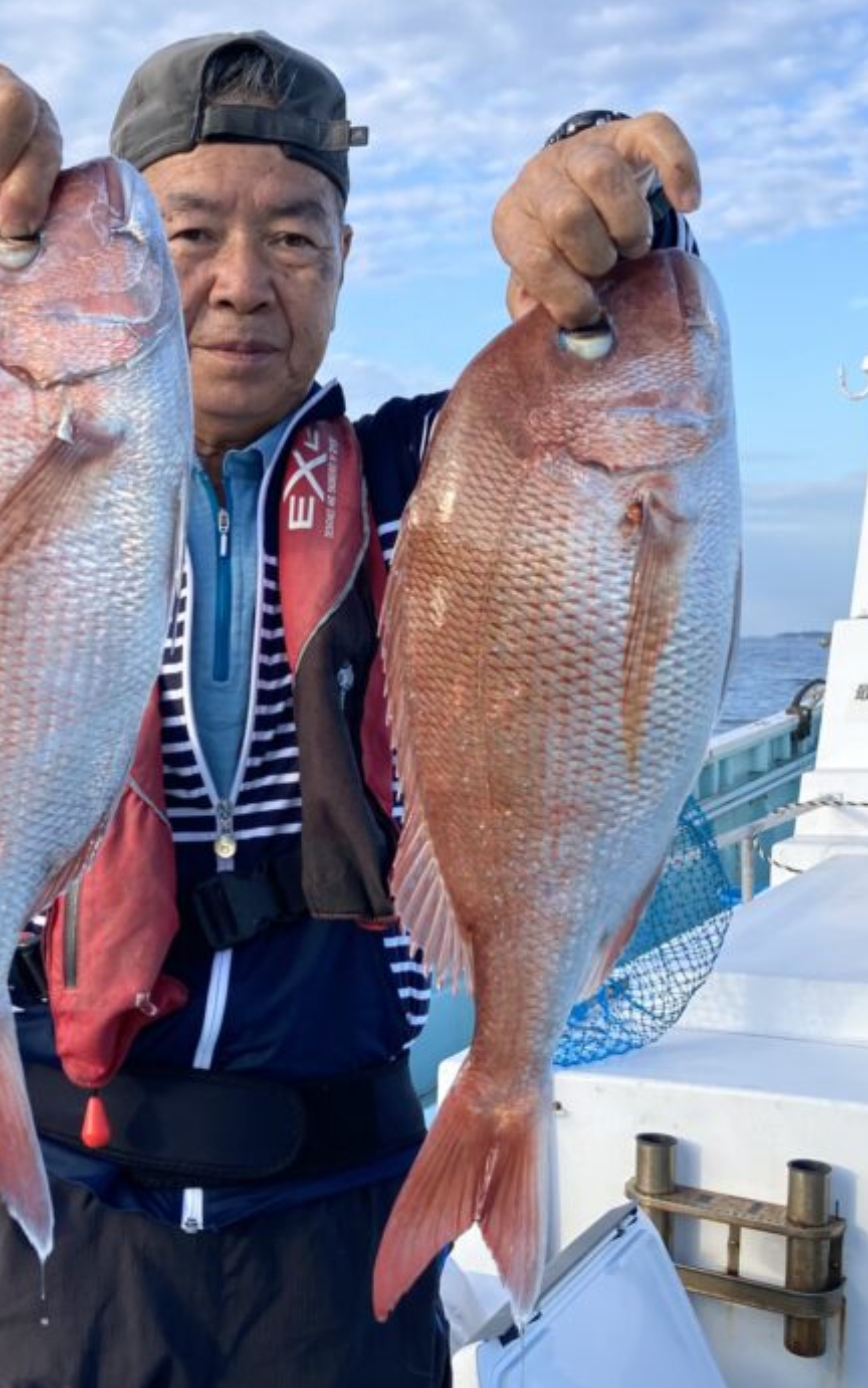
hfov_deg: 29.0
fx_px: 1665
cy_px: 697
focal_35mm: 44
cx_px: 269
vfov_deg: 45.3
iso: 20
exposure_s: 1/762
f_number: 1.8
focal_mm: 3.99
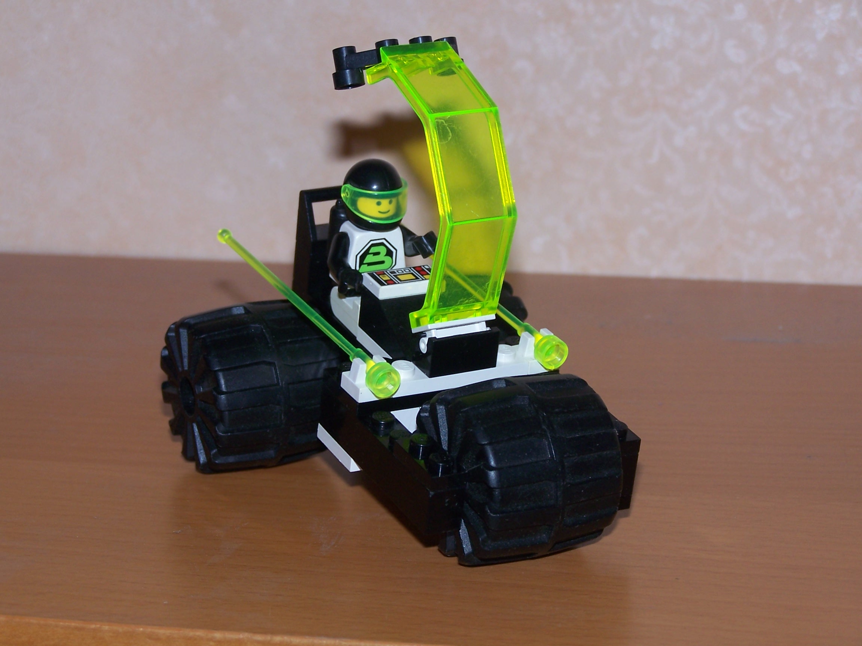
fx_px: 2615
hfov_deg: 18.7
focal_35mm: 105
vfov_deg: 14.1
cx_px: 431
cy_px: 323
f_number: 3.2
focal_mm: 17.5
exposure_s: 1/90
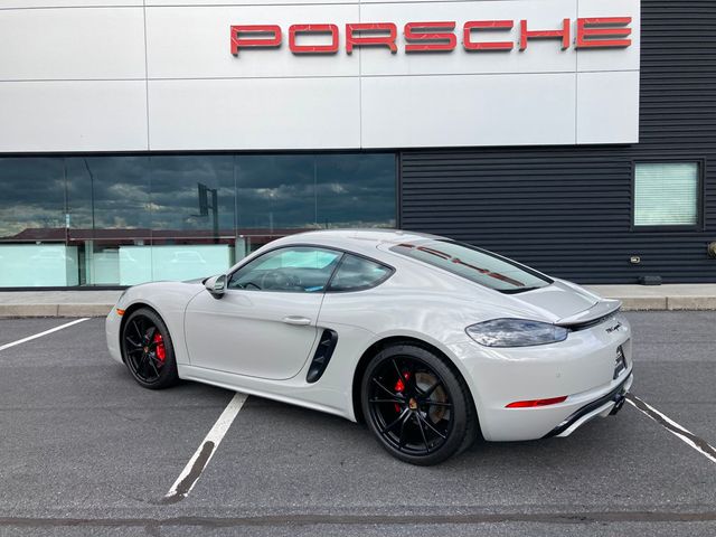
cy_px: 268
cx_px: 358
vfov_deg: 49.7
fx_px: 579
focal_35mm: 28
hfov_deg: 63.4
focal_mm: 3.99
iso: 20
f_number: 1.8
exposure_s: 1/1104
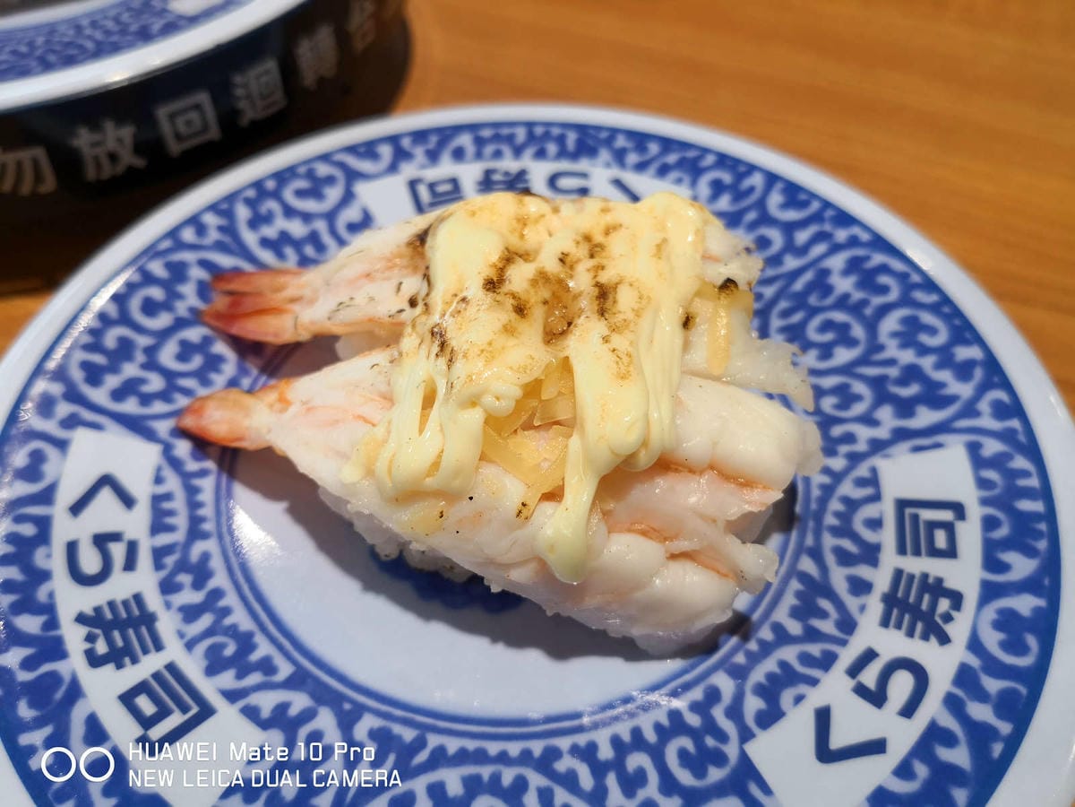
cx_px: 538
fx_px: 838
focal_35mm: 27
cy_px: 404
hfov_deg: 65.3
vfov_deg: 51.4
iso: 50
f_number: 1.6
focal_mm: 3.95
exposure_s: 1/189
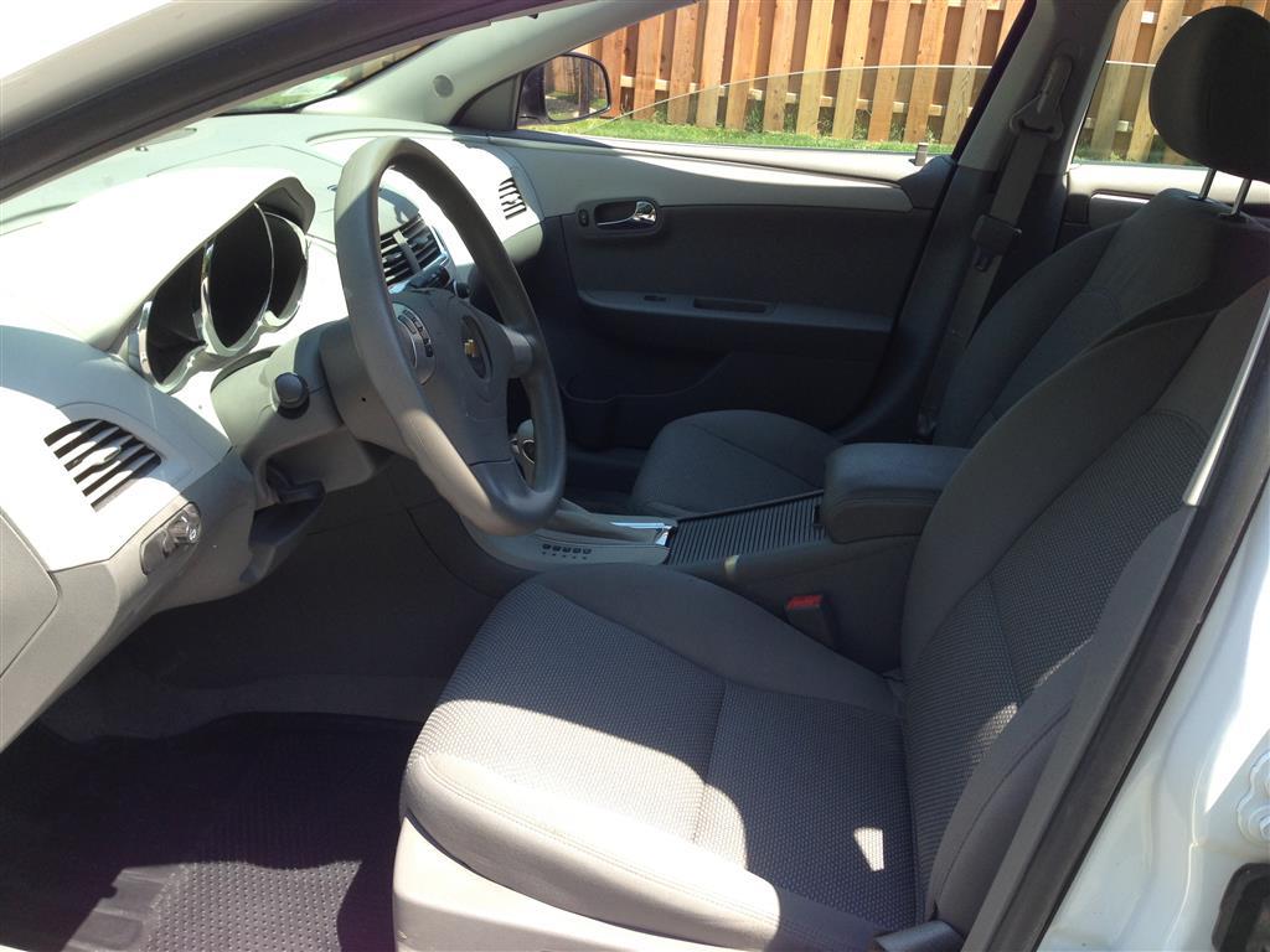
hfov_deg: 55.4
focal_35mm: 33
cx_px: 635
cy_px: 476
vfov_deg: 42.9
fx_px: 1211
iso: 50
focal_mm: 4.13
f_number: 2.4
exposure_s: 1/345
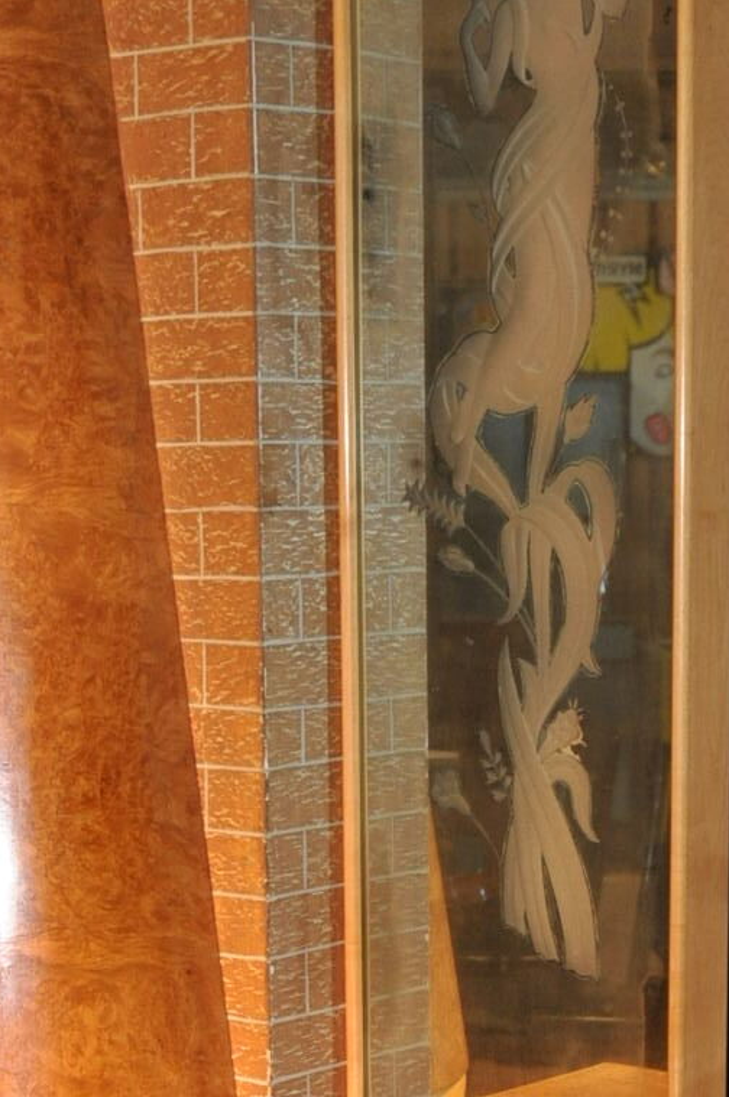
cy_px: 1120
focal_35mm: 97
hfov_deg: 14.0
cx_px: 417
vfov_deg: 20.3
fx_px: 2967
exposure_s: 1/60
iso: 800
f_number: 3.8
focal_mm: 23
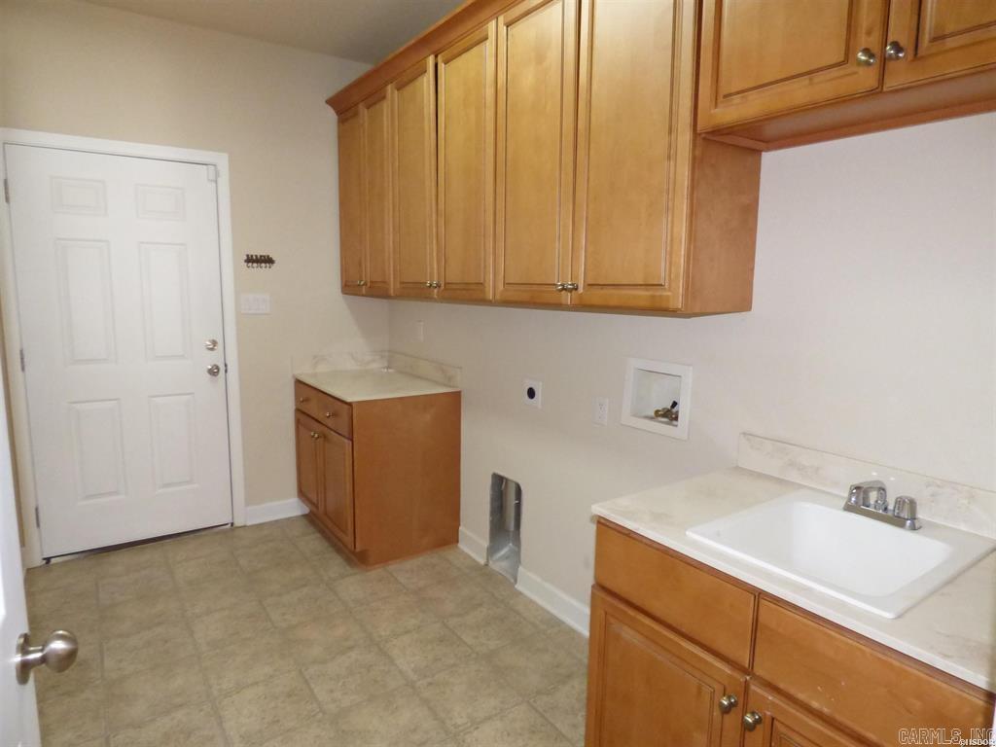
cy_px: 374
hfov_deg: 81.7
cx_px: 498
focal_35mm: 20
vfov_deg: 66.0
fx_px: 575
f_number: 2.8
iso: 800
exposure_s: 1/60
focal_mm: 3.58
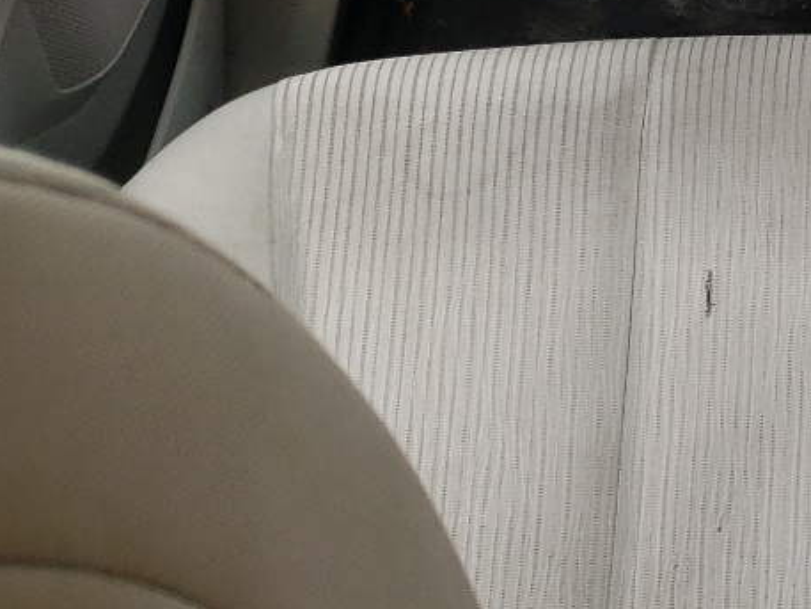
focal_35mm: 91
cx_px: 1242
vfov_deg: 15.9
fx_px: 2133
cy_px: 2
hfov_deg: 18.8
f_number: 1.5
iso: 50
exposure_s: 1/286
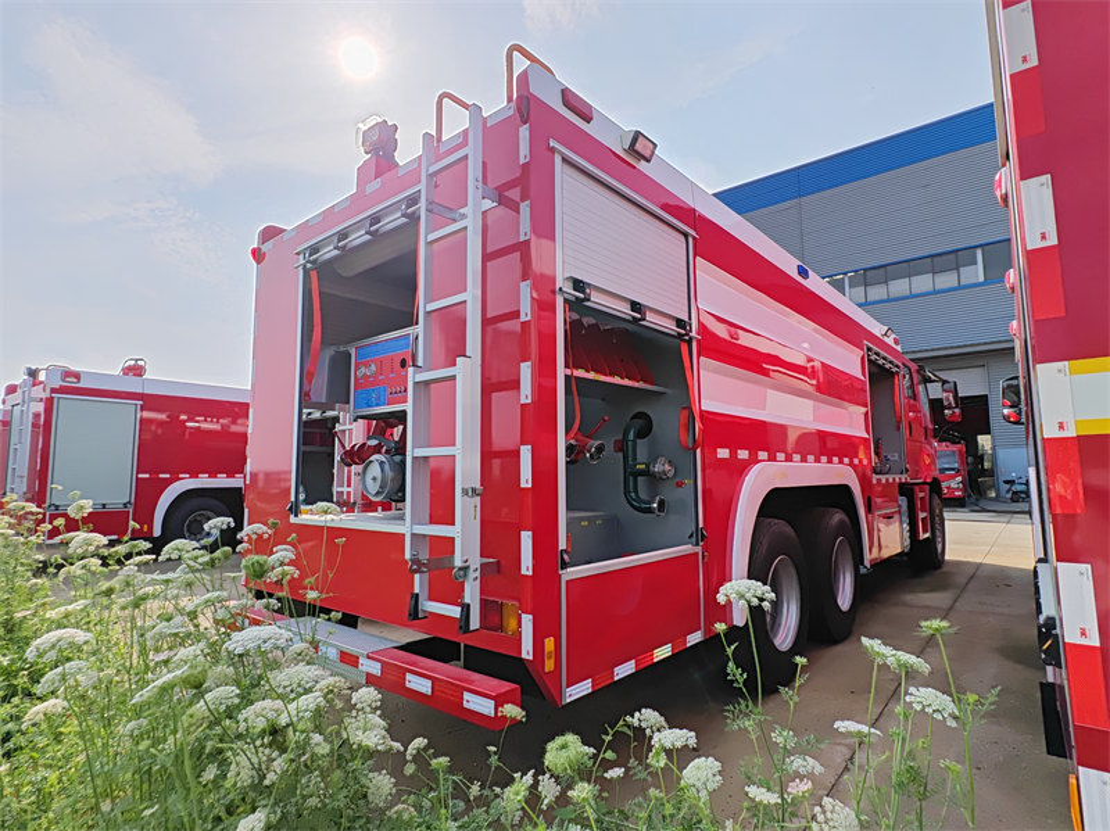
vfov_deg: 71.5
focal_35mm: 18
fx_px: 577
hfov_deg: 87.8
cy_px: 416
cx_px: 555
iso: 50
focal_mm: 1.82
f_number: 2
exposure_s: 1/750
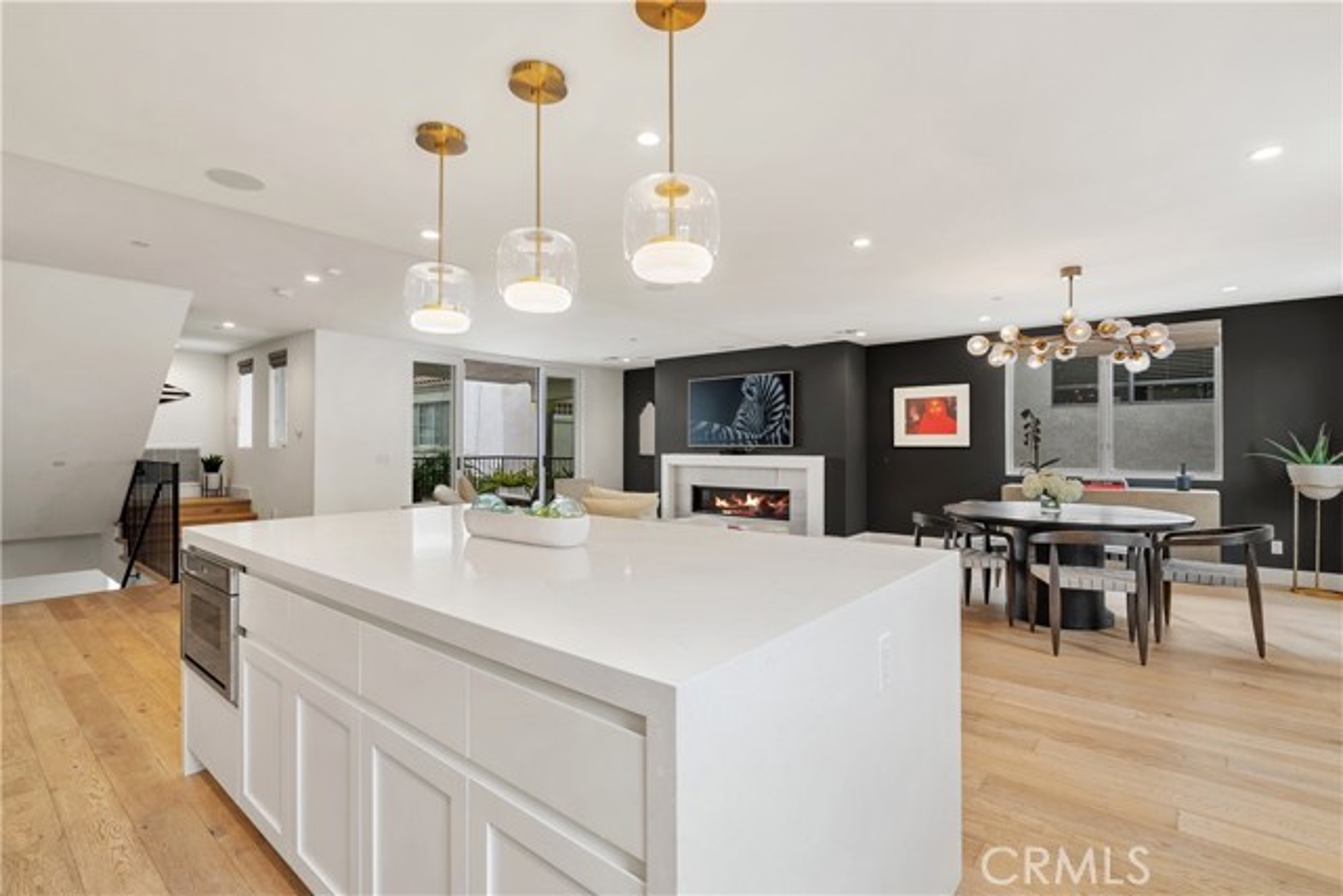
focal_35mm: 16
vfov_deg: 73.8
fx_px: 597
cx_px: 672
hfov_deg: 96.7
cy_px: 448
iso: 100
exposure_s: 1/2.5
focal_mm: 16
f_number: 8
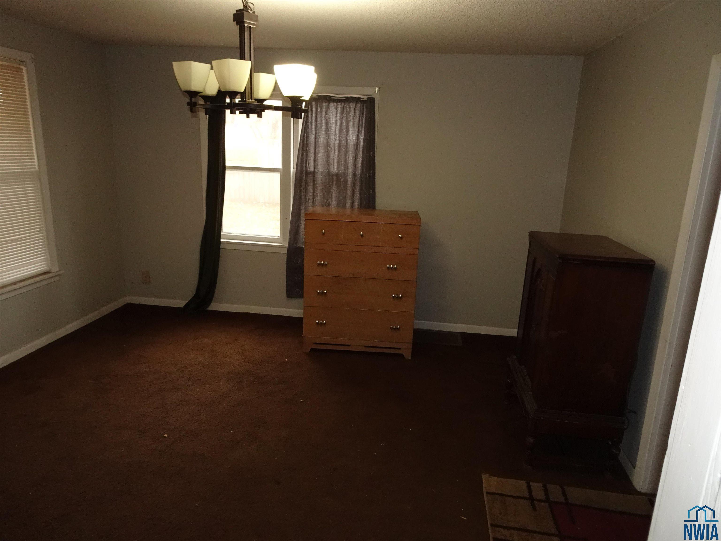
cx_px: 360
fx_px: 500
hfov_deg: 71.6
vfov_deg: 56.8
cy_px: 270
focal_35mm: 24
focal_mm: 4.25
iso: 400
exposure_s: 1/30
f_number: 3.5
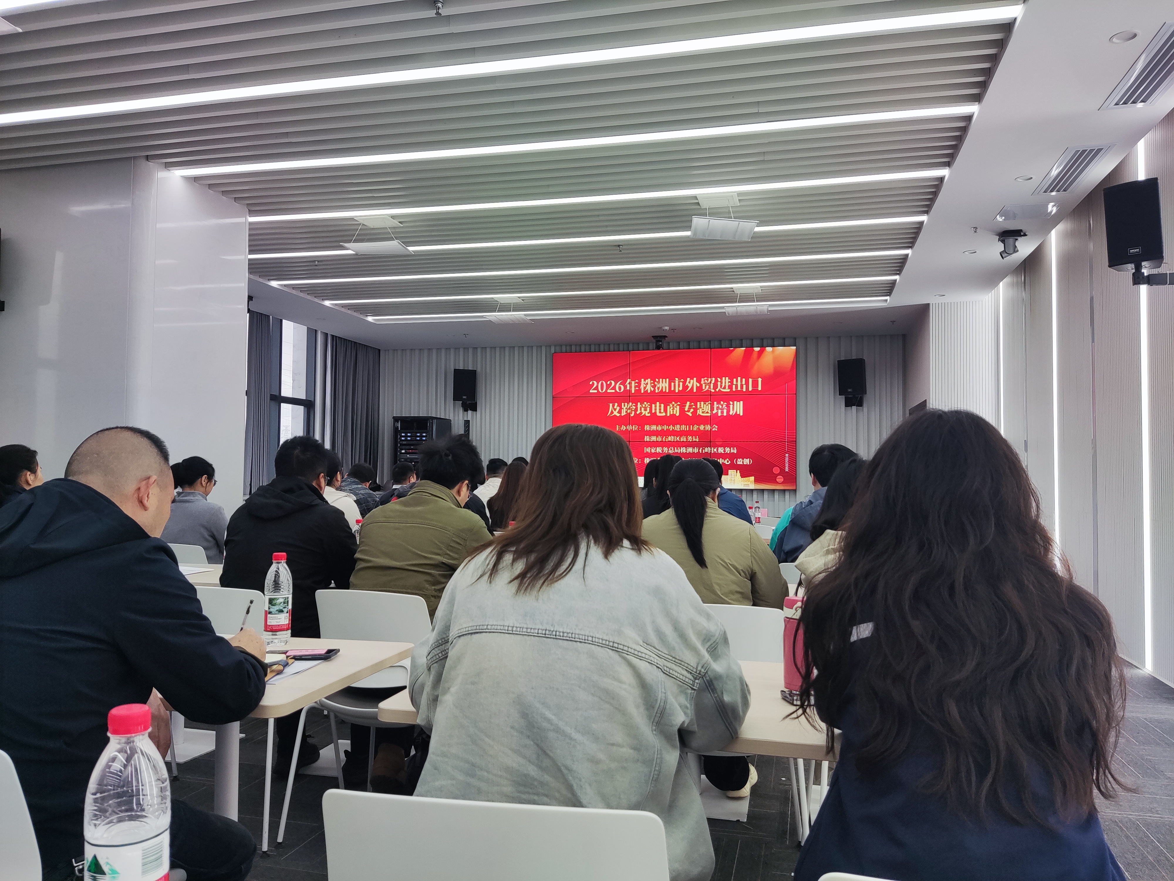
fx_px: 848
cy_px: 440
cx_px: 587
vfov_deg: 54.9
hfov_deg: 69.4
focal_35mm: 25
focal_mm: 4.71
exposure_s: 1/100
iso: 51
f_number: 1.79
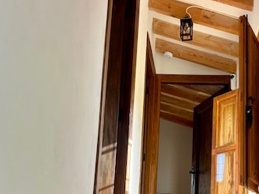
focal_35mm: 50
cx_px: 188
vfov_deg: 27.8
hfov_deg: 37.4
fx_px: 374
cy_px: 182
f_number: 1.5
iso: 64
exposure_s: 1/121
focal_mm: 5.7
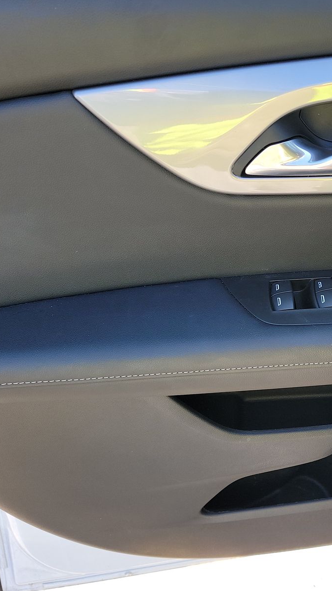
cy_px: 296
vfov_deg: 56.6
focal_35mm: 35
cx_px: 319
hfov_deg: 31.6
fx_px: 548
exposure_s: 1/119
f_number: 1.8
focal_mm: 6.7
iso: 85
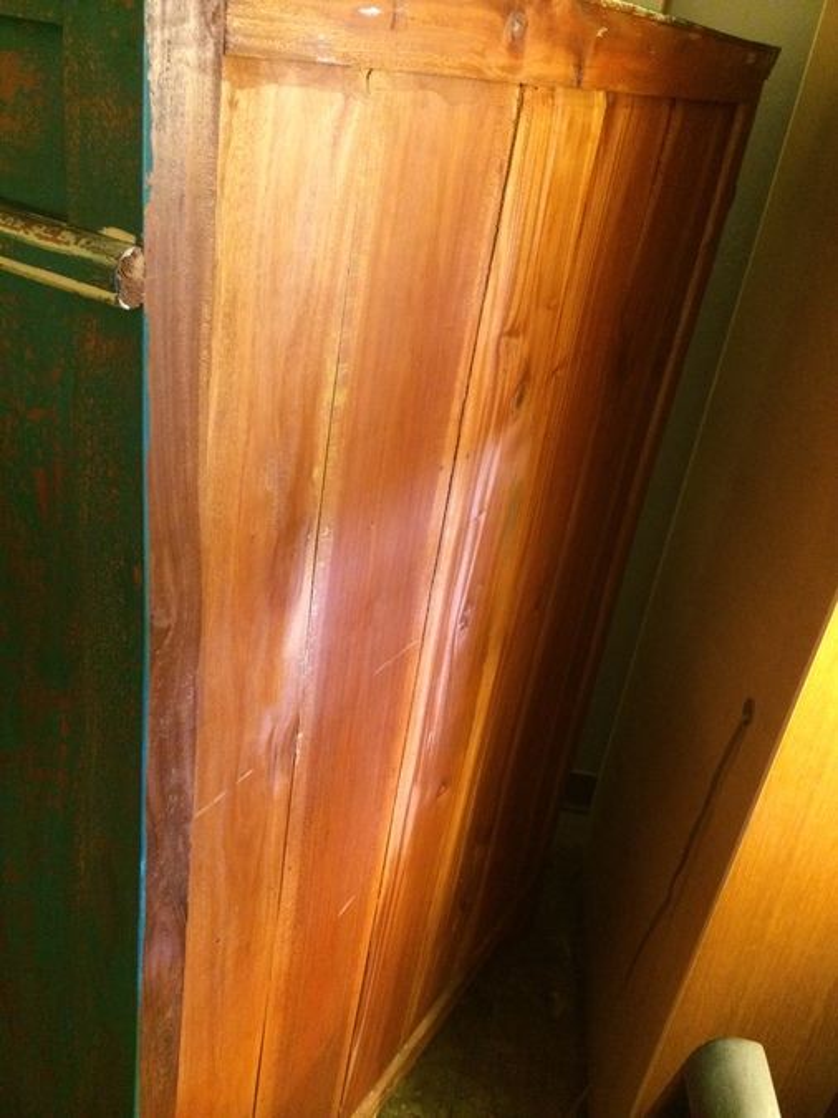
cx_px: 419
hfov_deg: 46.8
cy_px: 559
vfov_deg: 60.0
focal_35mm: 30
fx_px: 969
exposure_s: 1/15
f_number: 2.2
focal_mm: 4.12
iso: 500
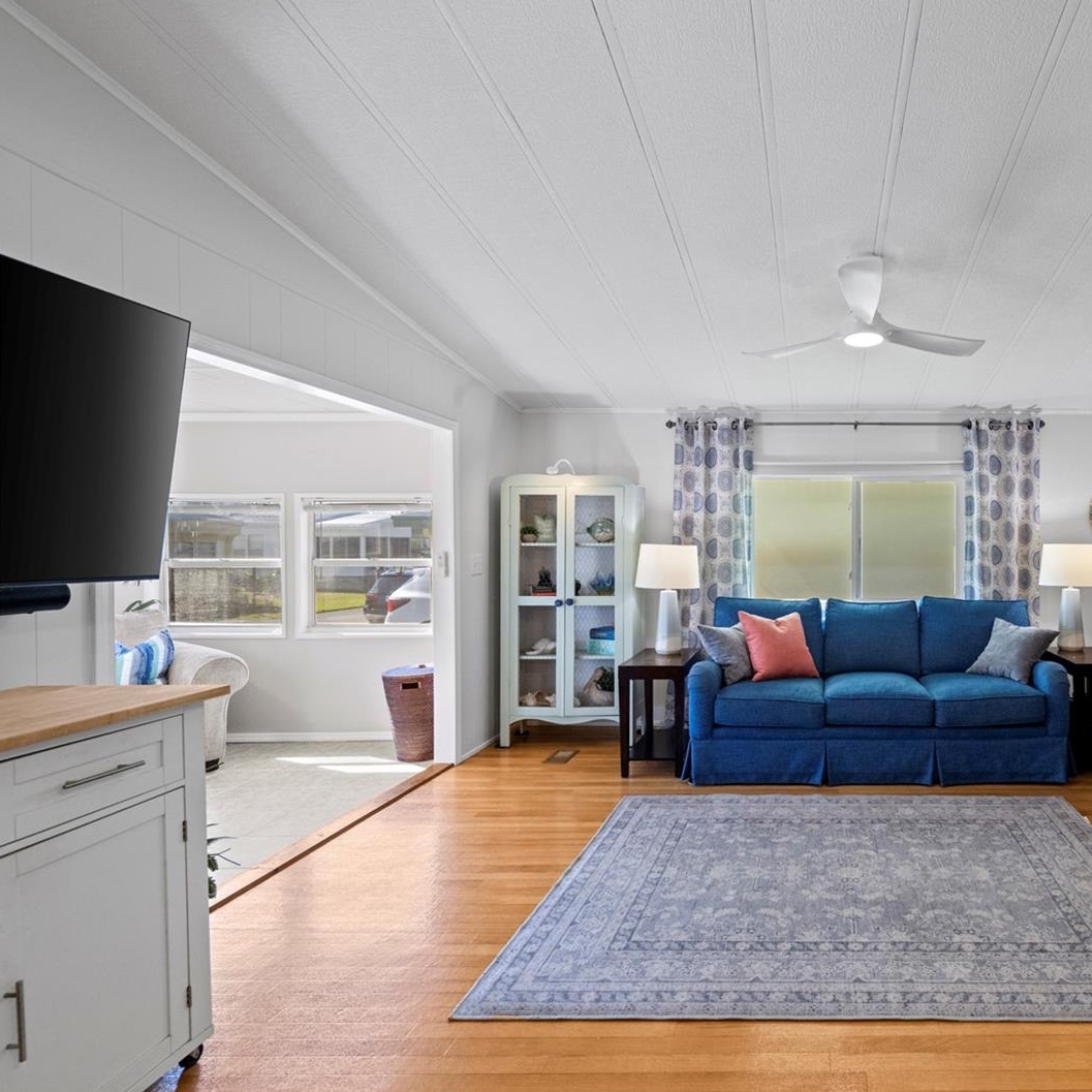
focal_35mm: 18
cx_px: 820
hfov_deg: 74.9
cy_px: 543
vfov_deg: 80.7
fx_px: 642
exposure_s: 1/40
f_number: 8
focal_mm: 14
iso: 800
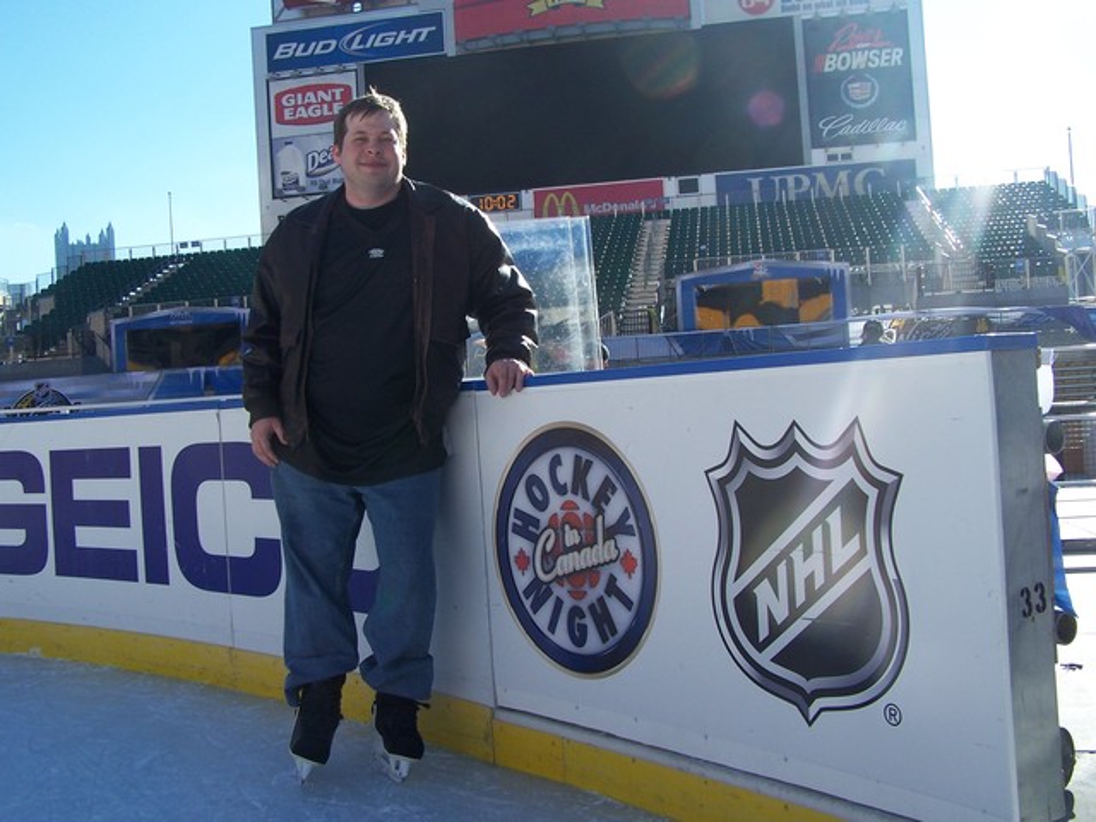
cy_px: 411
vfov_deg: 37.7
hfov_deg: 49.0
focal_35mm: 38
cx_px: 548
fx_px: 1203
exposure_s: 1/500
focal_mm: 6.3
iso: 80
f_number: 4
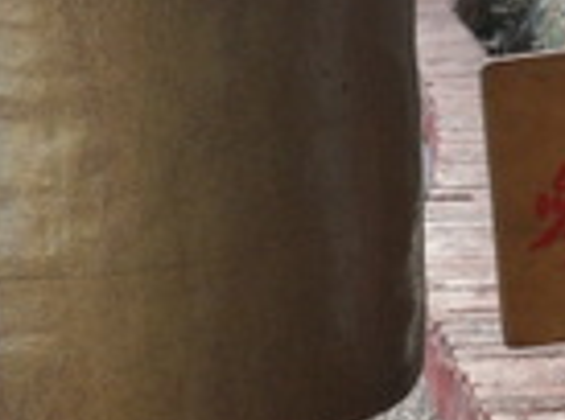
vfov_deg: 10.9
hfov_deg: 14.6
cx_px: 229
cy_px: 379
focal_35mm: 135
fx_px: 2198
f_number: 4
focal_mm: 20
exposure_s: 1/160
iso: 320
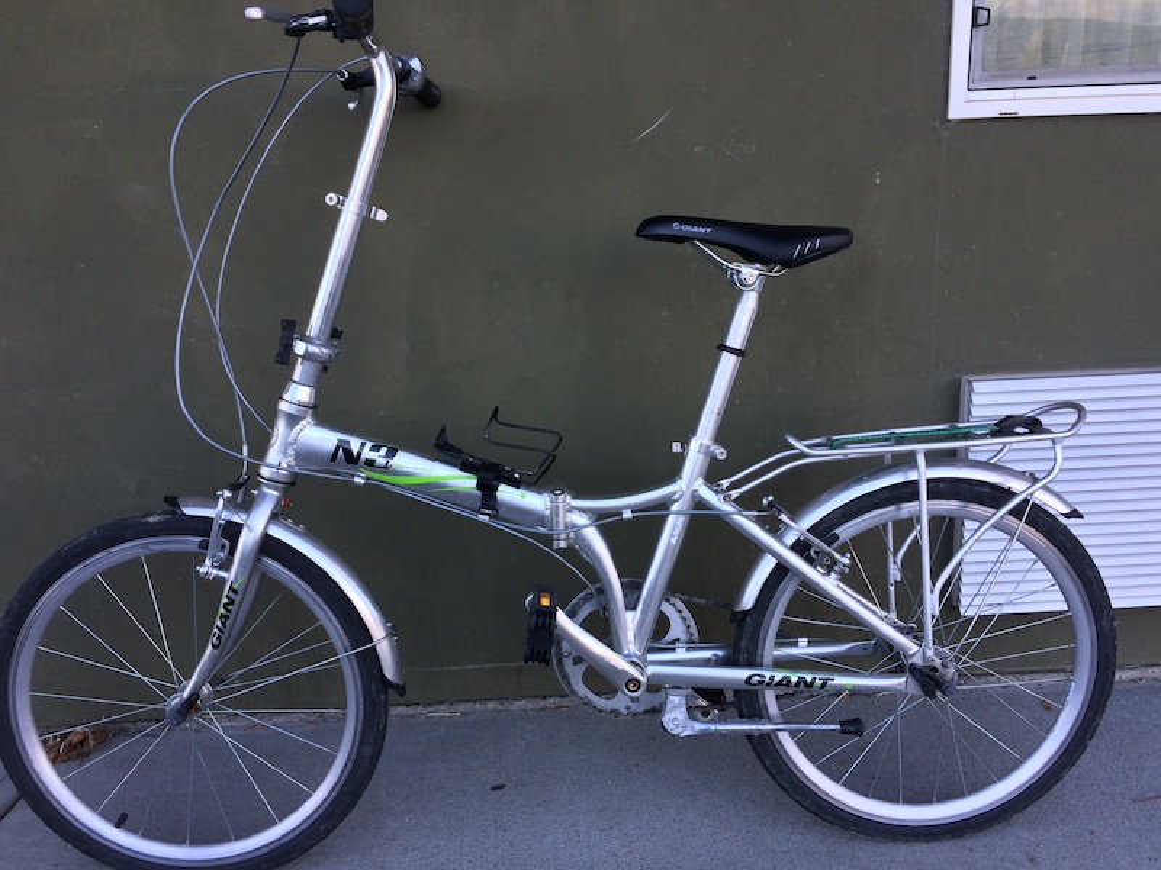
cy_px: 435
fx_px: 973
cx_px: 580
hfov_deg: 61.7
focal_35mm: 29
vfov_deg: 48.2
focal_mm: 4.15
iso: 50
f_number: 2.2
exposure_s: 1/120
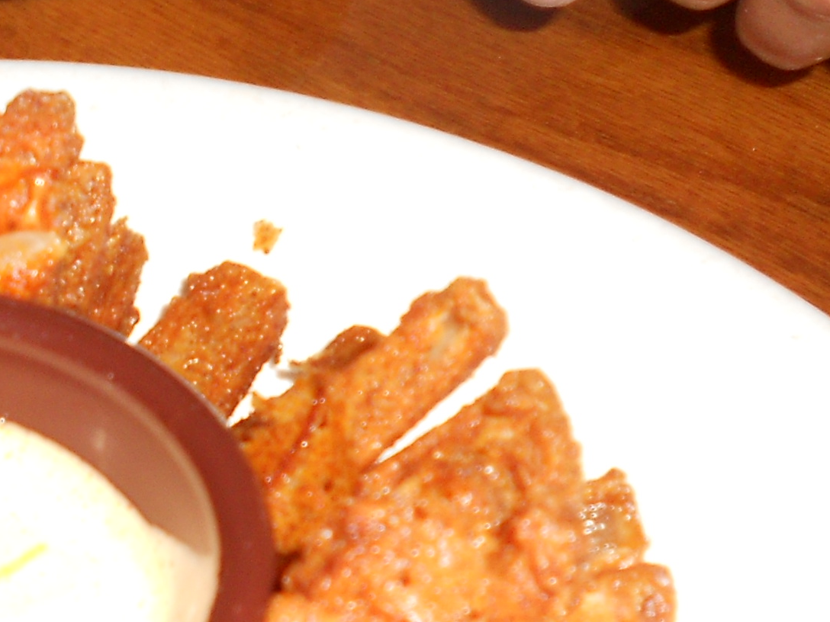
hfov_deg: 20.8
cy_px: 810
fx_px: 2086
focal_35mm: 87
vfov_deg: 16.1
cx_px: -200
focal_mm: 5.1
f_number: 3.4
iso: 80
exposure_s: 1/25
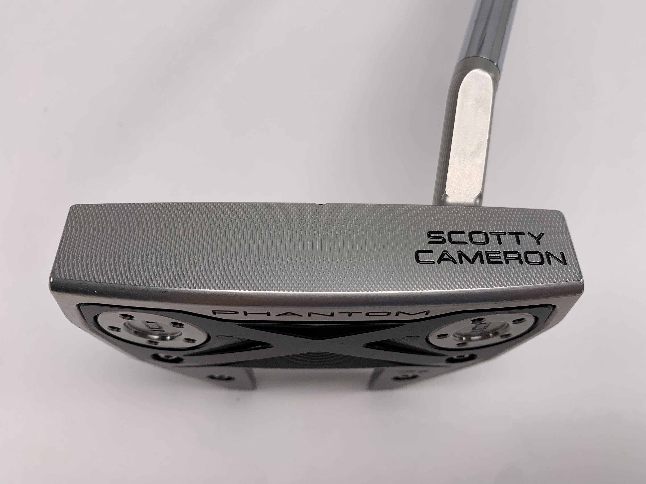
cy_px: 242
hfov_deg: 67.3
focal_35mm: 26
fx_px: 485
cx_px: 323
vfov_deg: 53.1
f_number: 1.8
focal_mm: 4.25
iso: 25
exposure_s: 1/244
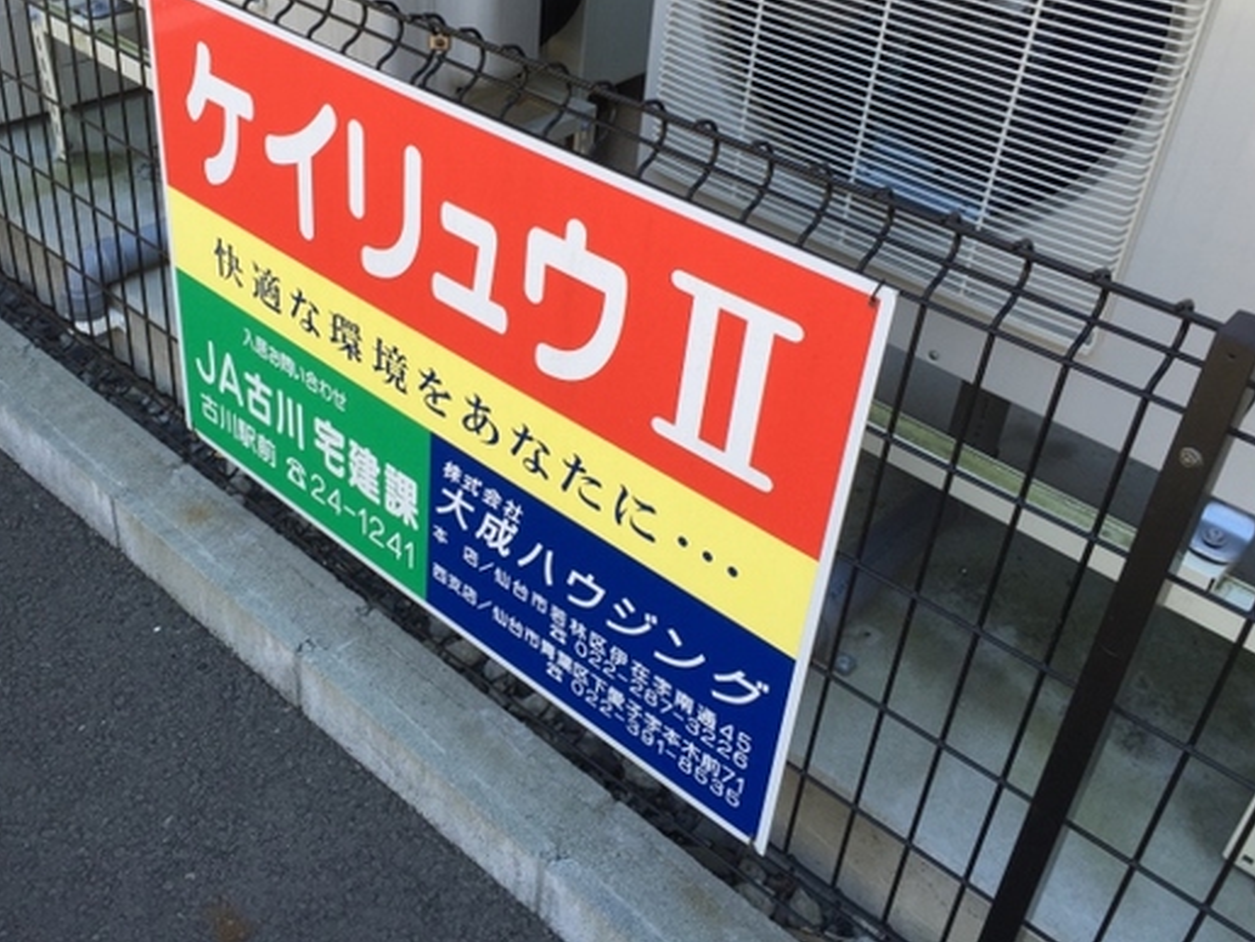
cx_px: 499
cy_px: 360
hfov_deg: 51.0
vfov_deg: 39.4
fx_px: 1305
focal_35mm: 36
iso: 32
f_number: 2.2
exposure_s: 1/347
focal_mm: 4.15
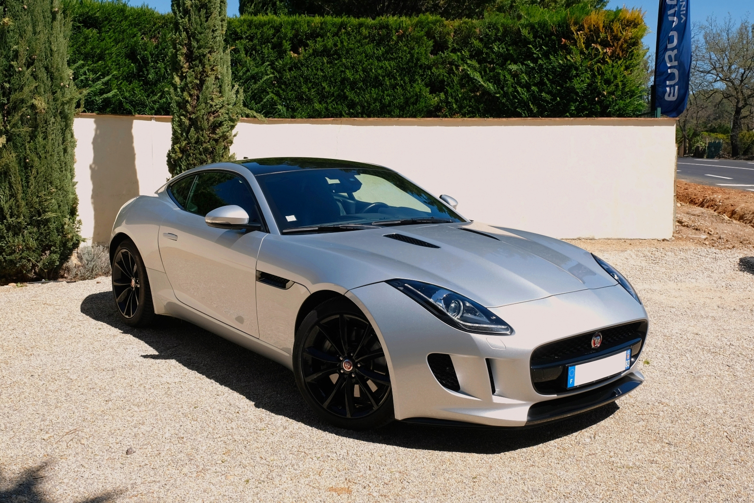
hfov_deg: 61.9
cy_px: 252
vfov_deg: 43.6
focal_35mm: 30
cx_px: 377
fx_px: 628
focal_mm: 20
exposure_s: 1/105
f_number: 10
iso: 100
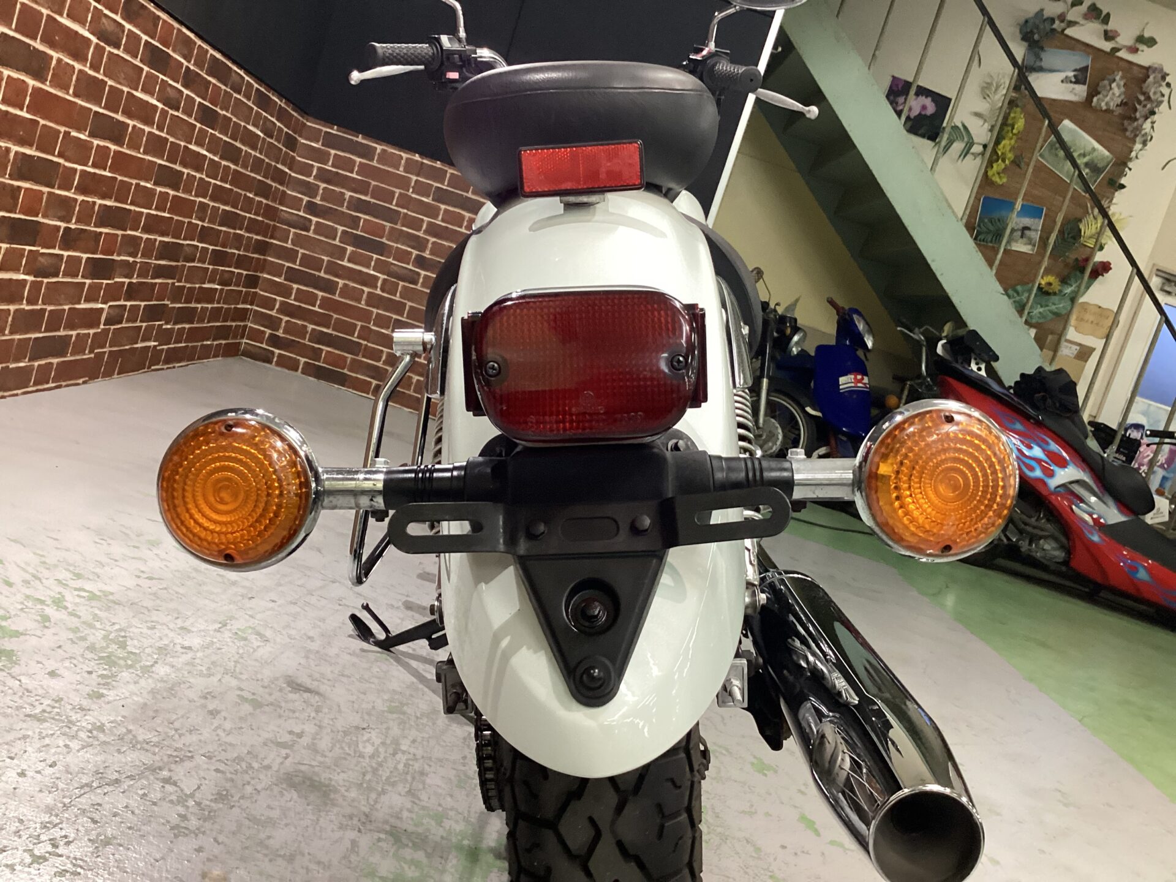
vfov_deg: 45.4
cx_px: 588
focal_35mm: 31
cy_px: 441
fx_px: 1053
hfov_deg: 58.4
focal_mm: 3.3
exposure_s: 1/60
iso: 250
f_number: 2.4
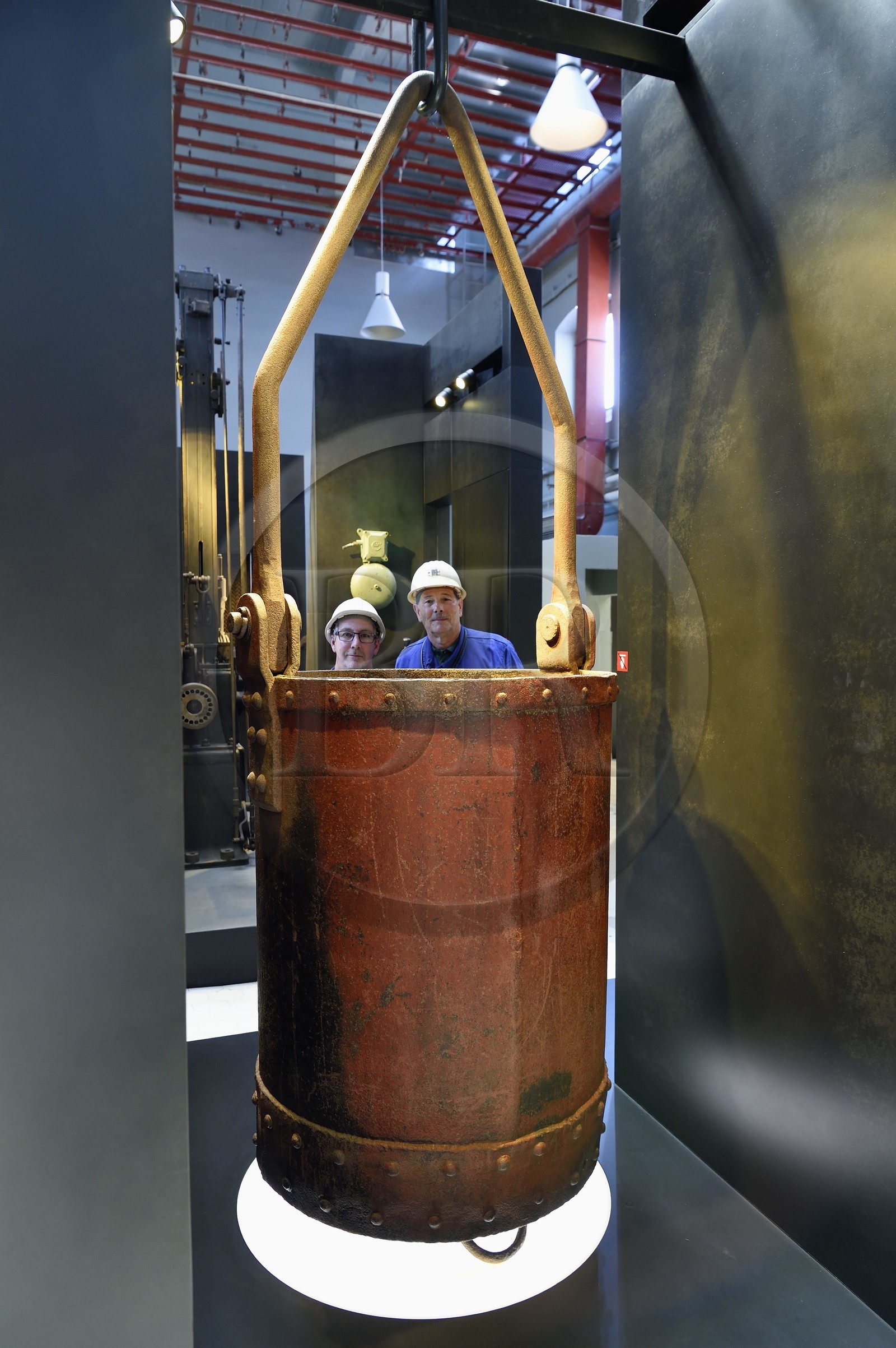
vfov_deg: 73.8
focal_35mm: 24
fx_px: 897
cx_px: 448
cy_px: 674
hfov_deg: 53.1
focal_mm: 24
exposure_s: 1/13
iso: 800
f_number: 5.6
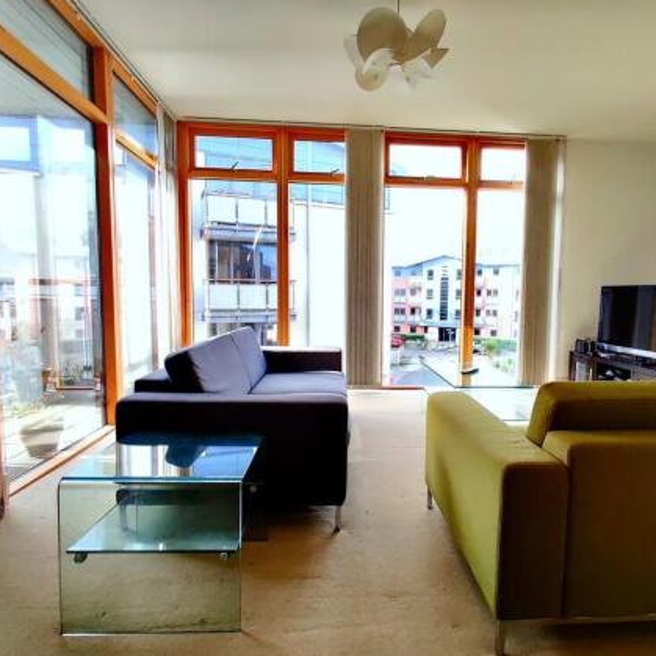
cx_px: 372
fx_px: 343
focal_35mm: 16
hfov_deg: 86.9
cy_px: 339
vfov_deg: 87.4
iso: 320
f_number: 2.2
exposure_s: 1/100
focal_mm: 2.25
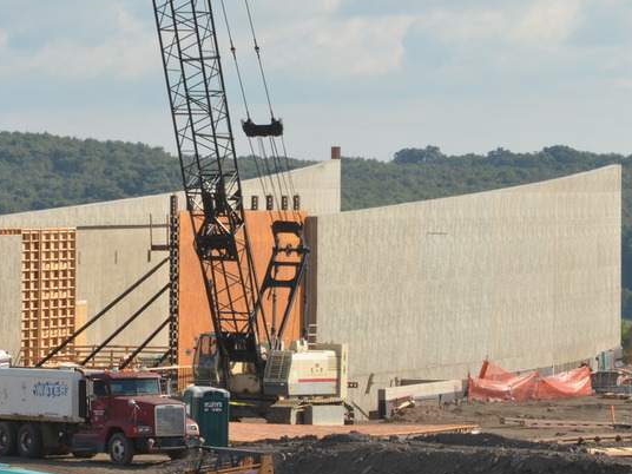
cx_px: 185
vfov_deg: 4.8
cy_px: 249
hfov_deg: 6.4
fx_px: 5678
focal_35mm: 311
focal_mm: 116
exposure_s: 1/200
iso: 320
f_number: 18
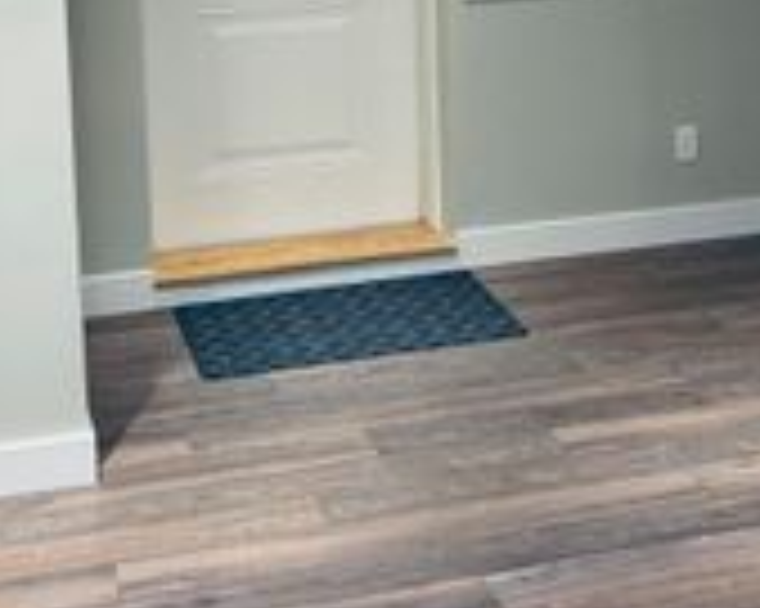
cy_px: -34
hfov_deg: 25.4
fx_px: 1686
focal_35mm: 75
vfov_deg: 19.7
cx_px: 459
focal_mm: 5.7
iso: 80
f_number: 1.5
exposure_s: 1/60
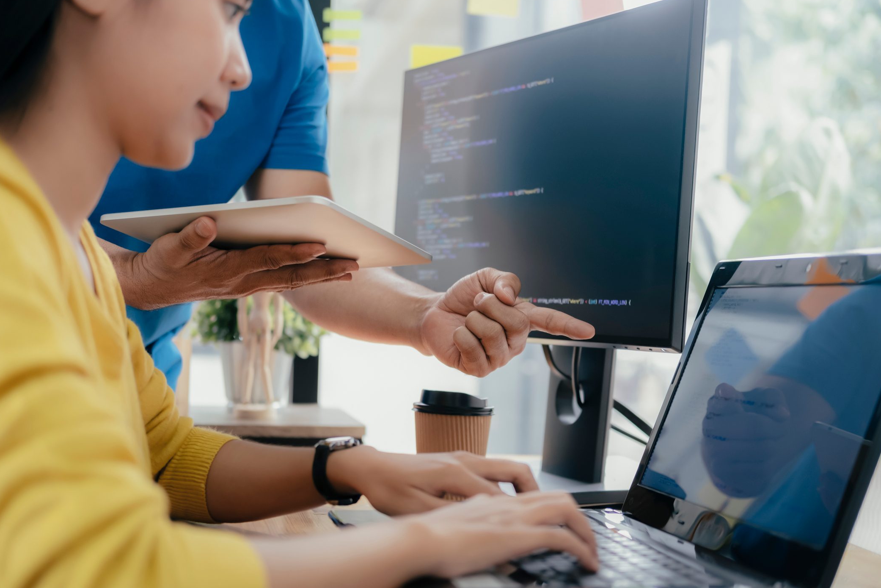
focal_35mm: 54
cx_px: 447
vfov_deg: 25.1
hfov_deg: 36.9
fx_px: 1321
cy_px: 294
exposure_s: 1/80
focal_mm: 35
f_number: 2
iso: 320
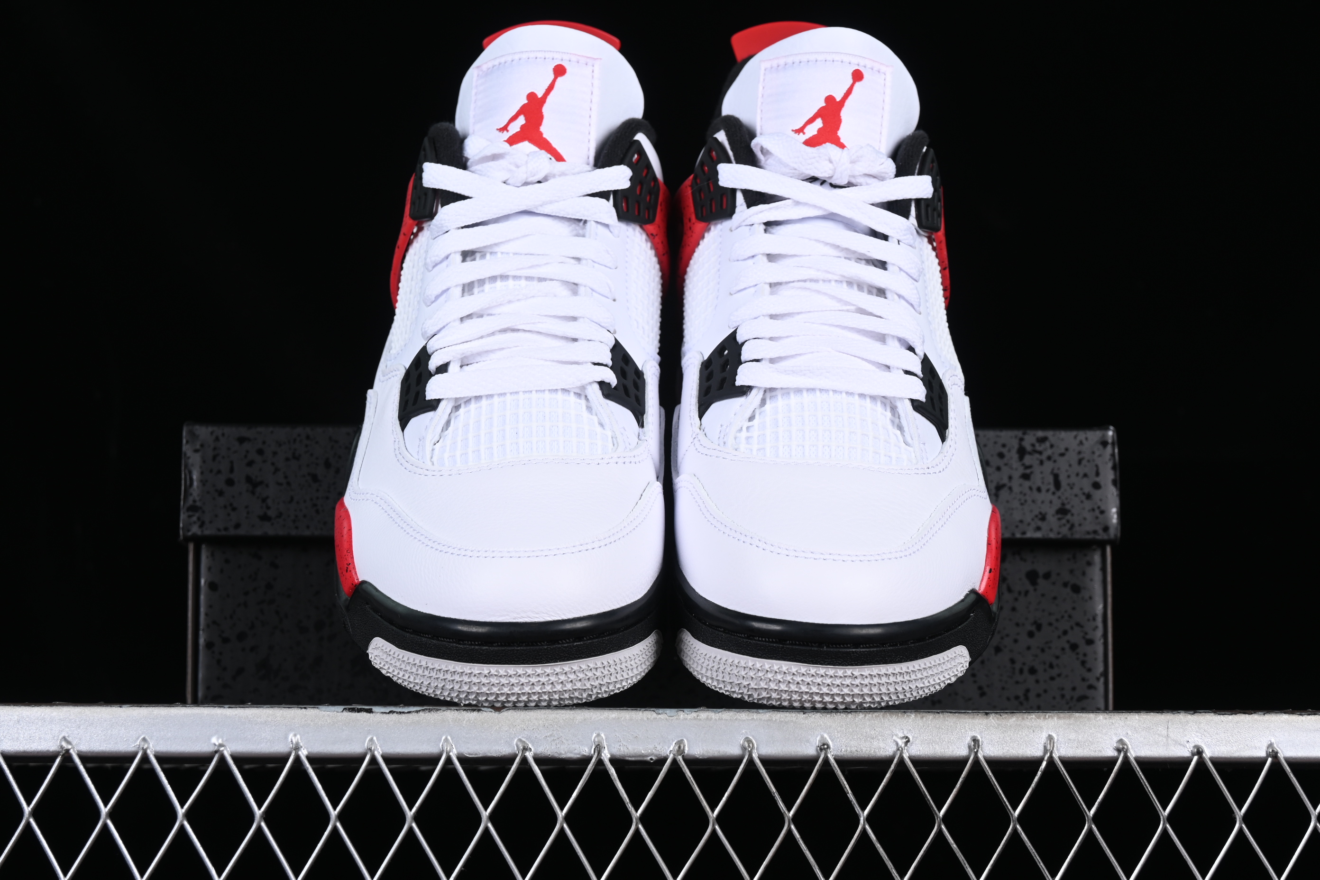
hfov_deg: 27.0
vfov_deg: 18.2
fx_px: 2750
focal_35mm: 75
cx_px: 660
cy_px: 440
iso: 160
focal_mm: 50
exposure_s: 1/80
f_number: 8
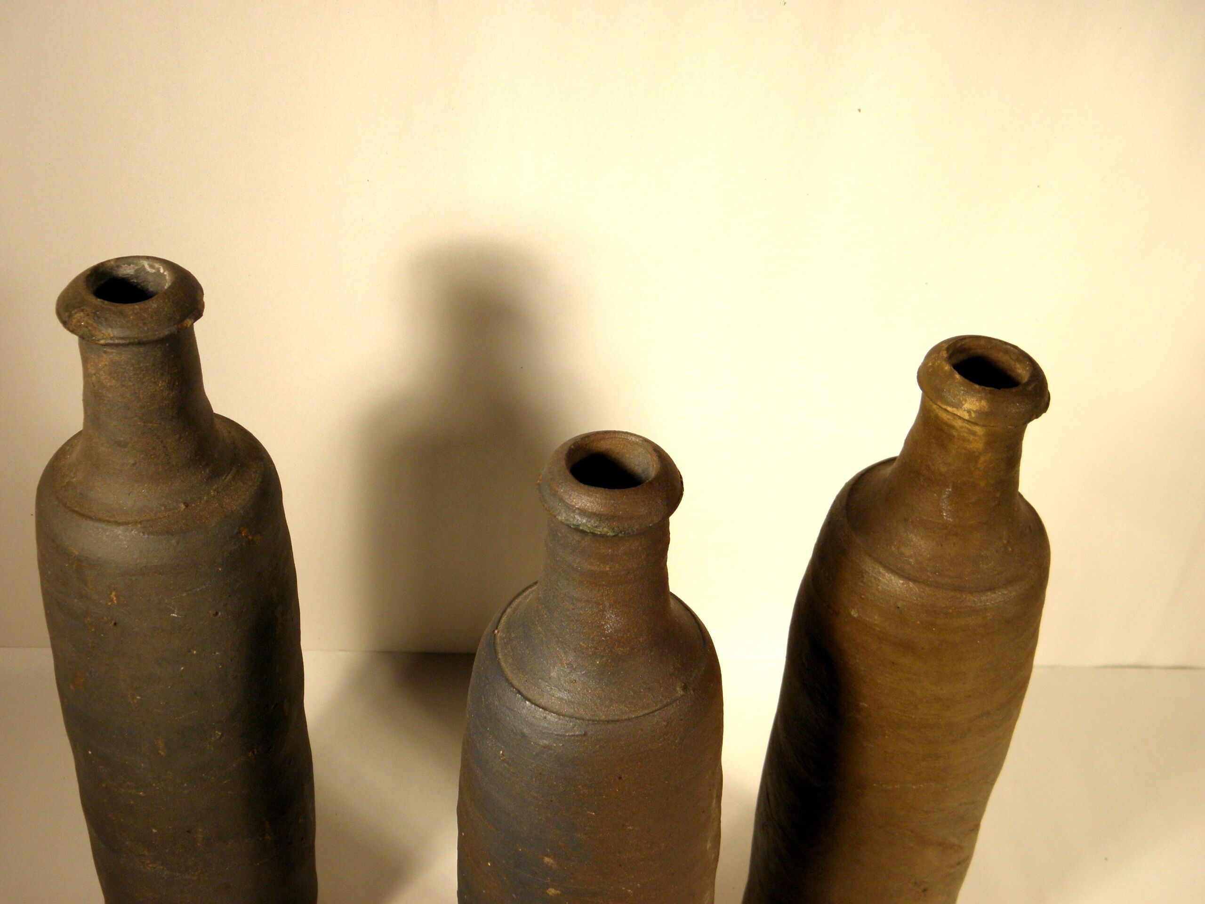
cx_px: 602
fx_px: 1532
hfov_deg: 42.9
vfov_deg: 32.9
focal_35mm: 44
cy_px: 452
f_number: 3.9
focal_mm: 7.9
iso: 100
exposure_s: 1/40
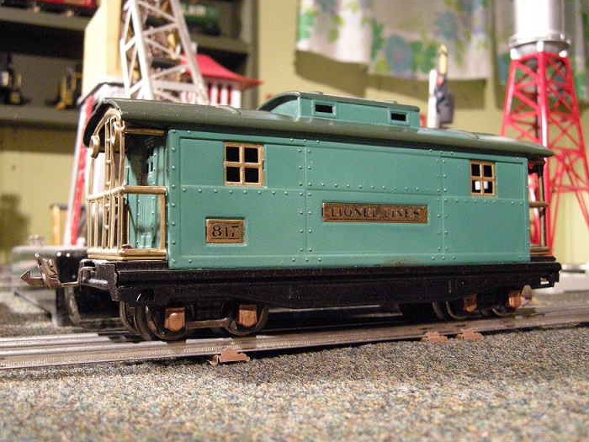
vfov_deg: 35.9
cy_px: 250
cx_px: 296
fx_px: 681
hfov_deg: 46.8
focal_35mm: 40
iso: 588
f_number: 2.7
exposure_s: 1/8
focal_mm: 7.5
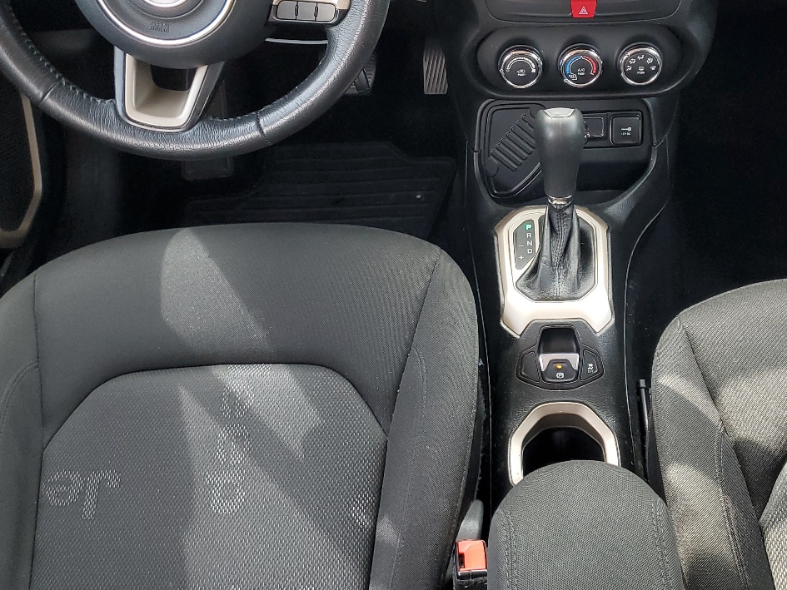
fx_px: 1000
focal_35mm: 44
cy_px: 127
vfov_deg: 32.1
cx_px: 501
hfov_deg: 42.6
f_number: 1.5
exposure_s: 1/120
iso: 77
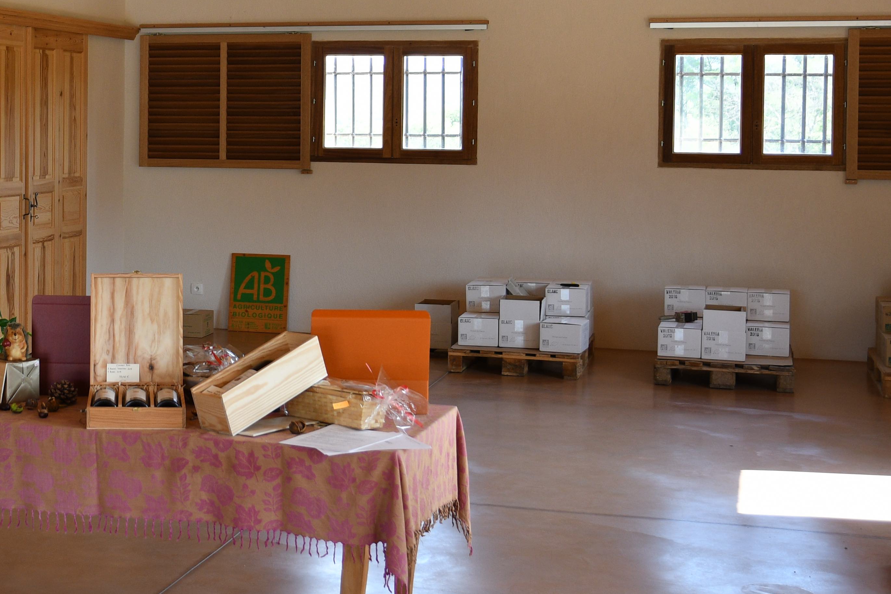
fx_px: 1807
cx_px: 125
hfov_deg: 26.9
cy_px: 134
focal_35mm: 73
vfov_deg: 18.5
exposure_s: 1/125
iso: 320
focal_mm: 24
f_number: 4
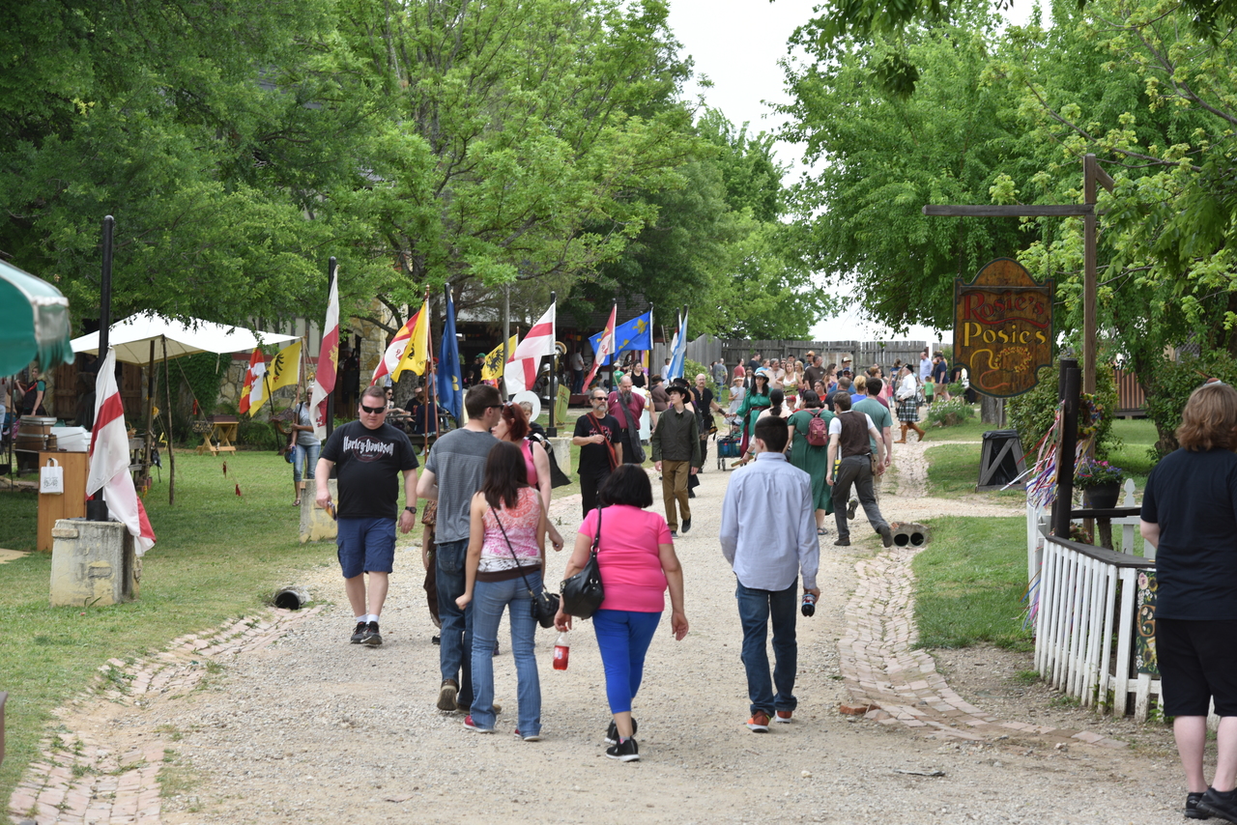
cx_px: 618
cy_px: 412
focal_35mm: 75
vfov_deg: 18.2
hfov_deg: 27.0
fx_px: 2578
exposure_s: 1/160
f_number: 5.6
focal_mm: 75
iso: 100
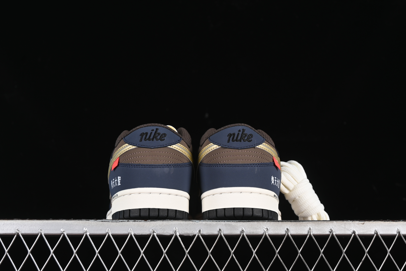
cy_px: 136
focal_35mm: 75
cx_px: 203
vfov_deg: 18.2
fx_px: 846
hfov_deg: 27.0
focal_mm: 50
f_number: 7.1
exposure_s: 1/60
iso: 160
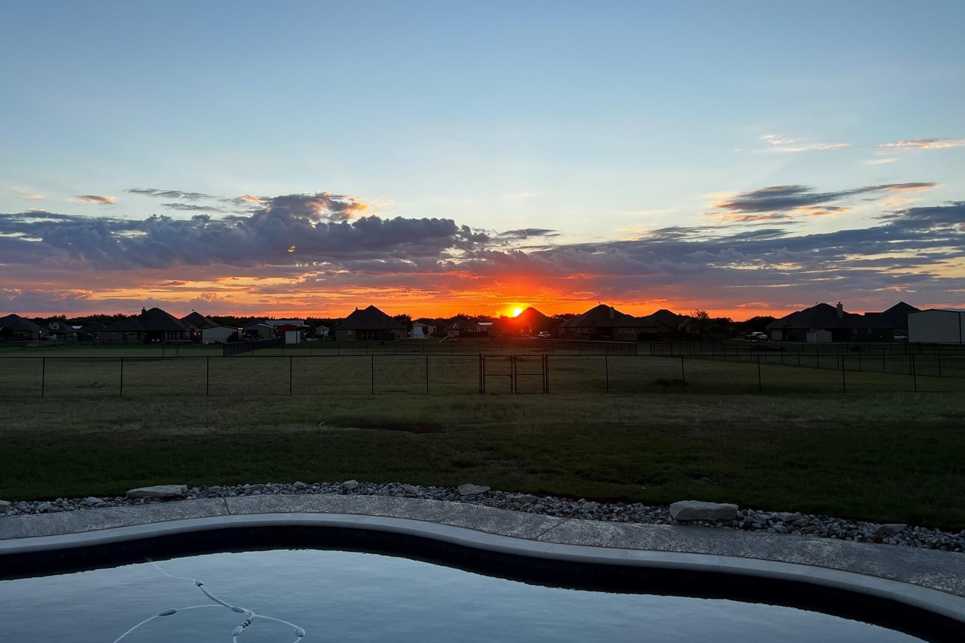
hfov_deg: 58.4
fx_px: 858
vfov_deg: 41.0
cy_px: 269
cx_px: 406
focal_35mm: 32
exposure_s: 1/1252
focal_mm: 5.7
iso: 50
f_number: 1.5
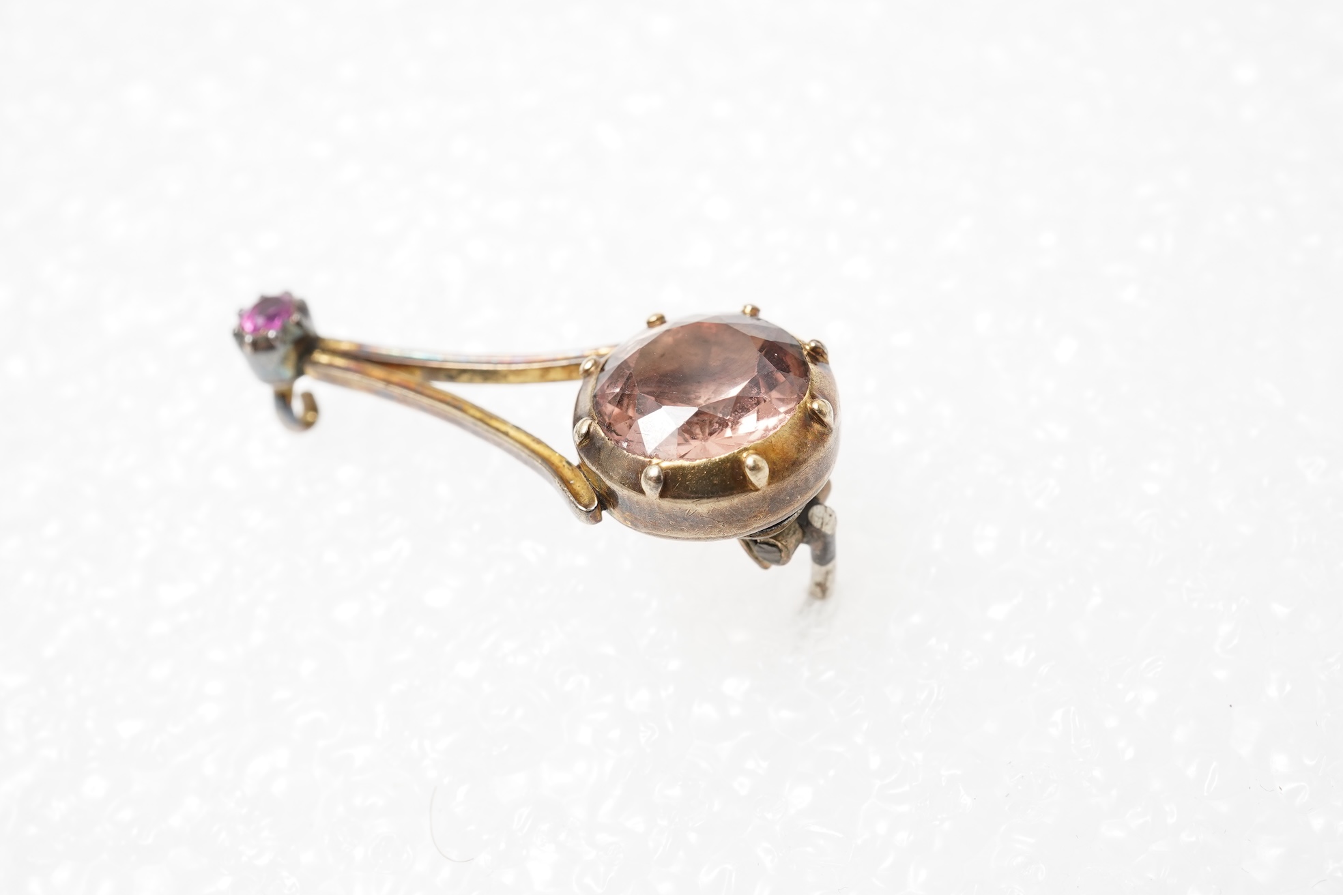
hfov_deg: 43.6
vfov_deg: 29.9
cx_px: 672
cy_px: 448
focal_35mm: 45
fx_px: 1679
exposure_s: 1/125
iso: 320
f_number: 18
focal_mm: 30
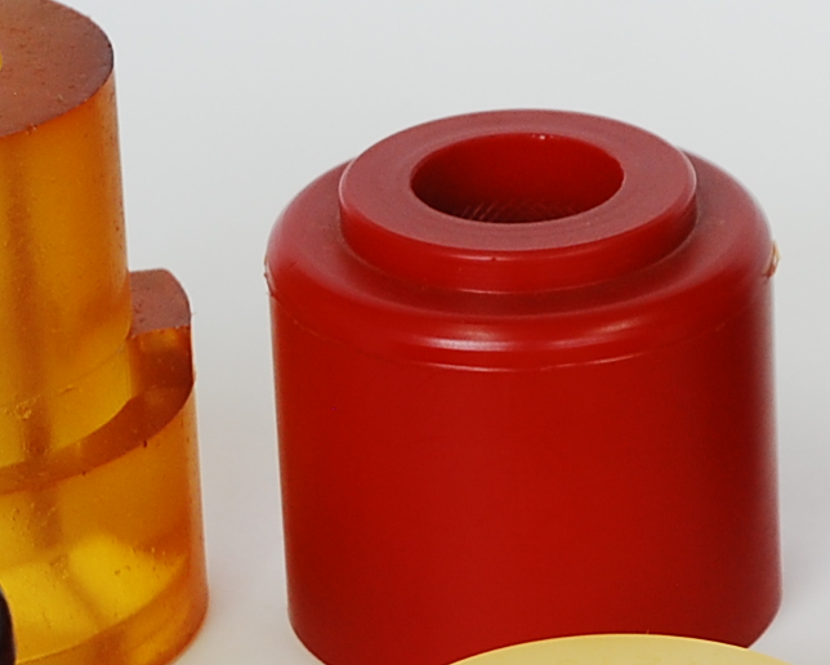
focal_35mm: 317
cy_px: 729
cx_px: 1138
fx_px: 7792
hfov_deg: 6.0
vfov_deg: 4.9
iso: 200
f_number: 4.5
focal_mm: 50
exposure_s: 1/40
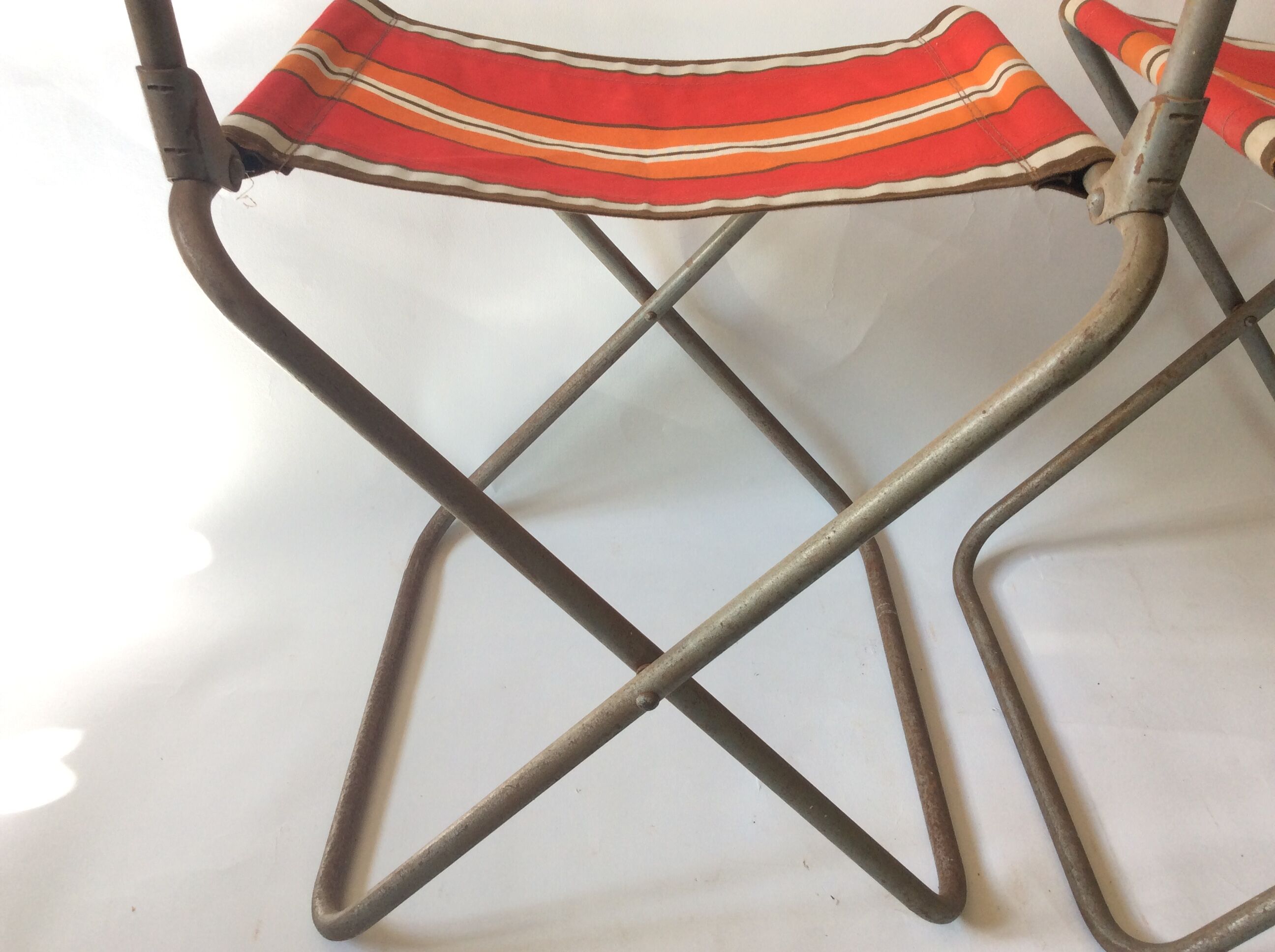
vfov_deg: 44.1
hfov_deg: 56.9
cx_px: 638
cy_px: 476
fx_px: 1177
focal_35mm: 32
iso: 40
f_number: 2.4
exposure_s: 1/50
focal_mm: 3.3
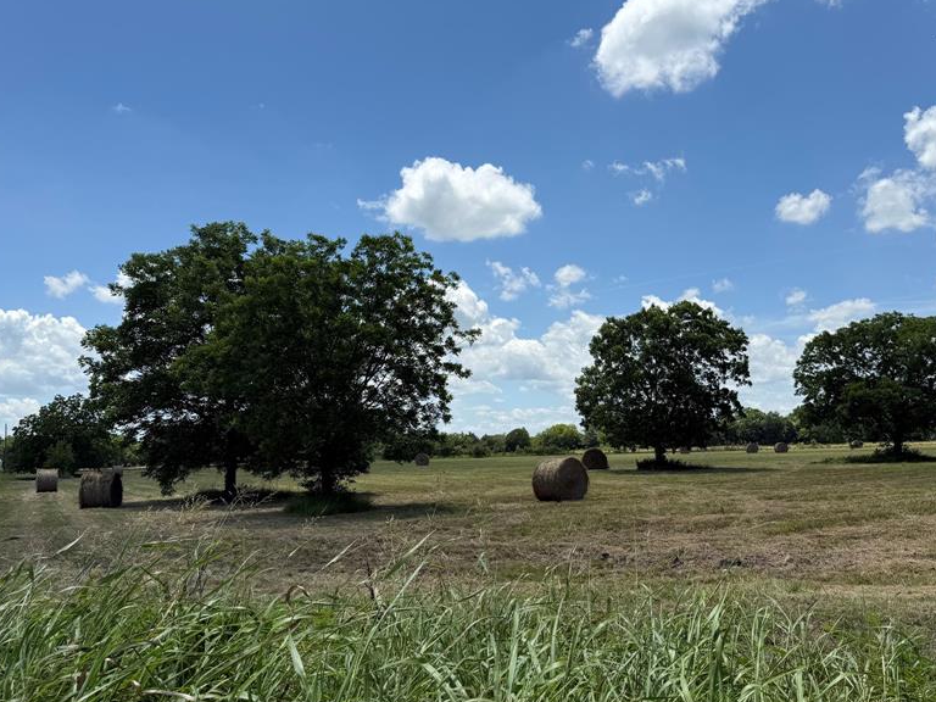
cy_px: 384
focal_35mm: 32
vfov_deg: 44.1
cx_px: 512
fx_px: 865
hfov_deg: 56.7
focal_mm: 6.76
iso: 80
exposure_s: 1/6173
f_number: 1.78
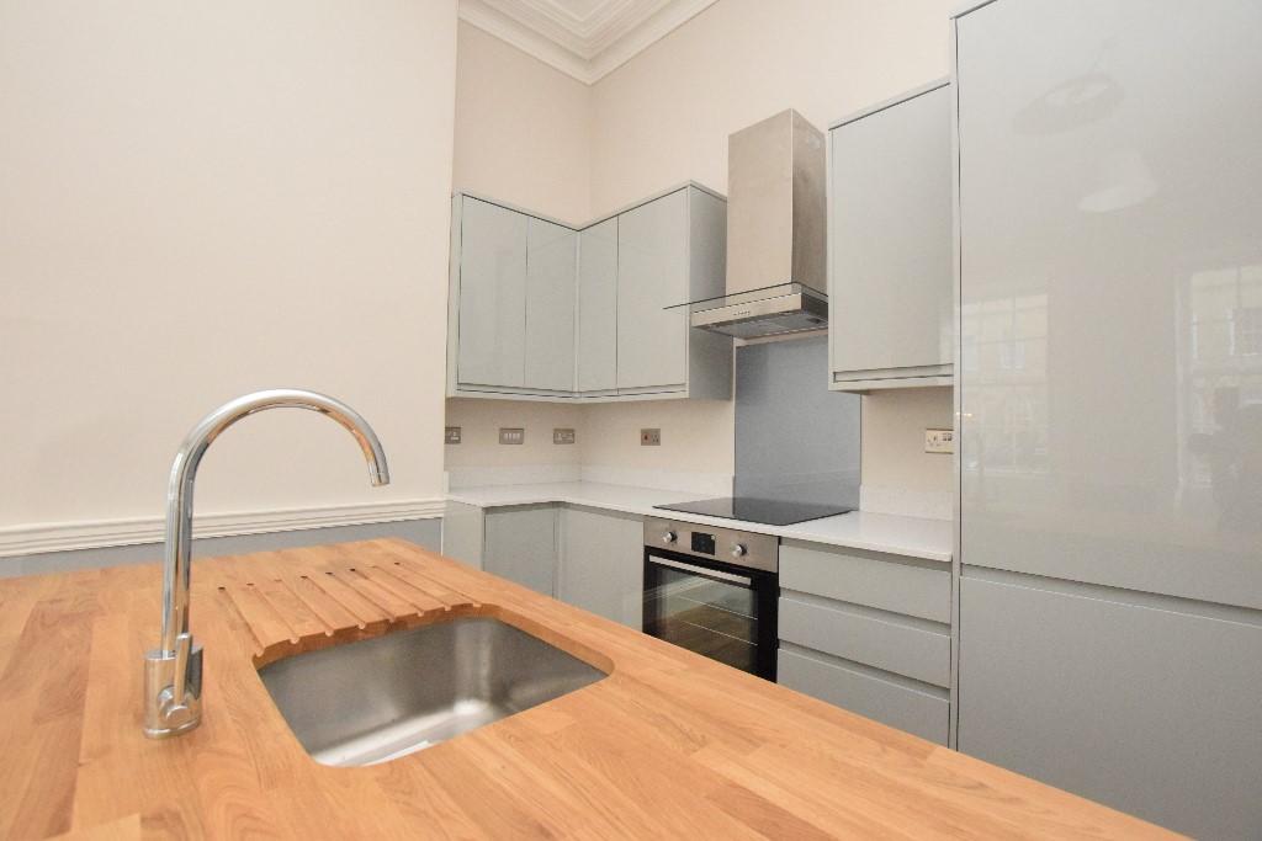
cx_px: 631
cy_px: 420
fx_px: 526
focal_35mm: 15
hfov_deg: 100.4
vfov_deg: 77.3
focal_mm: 10
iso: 6400
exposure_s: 1/160
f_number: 5.6
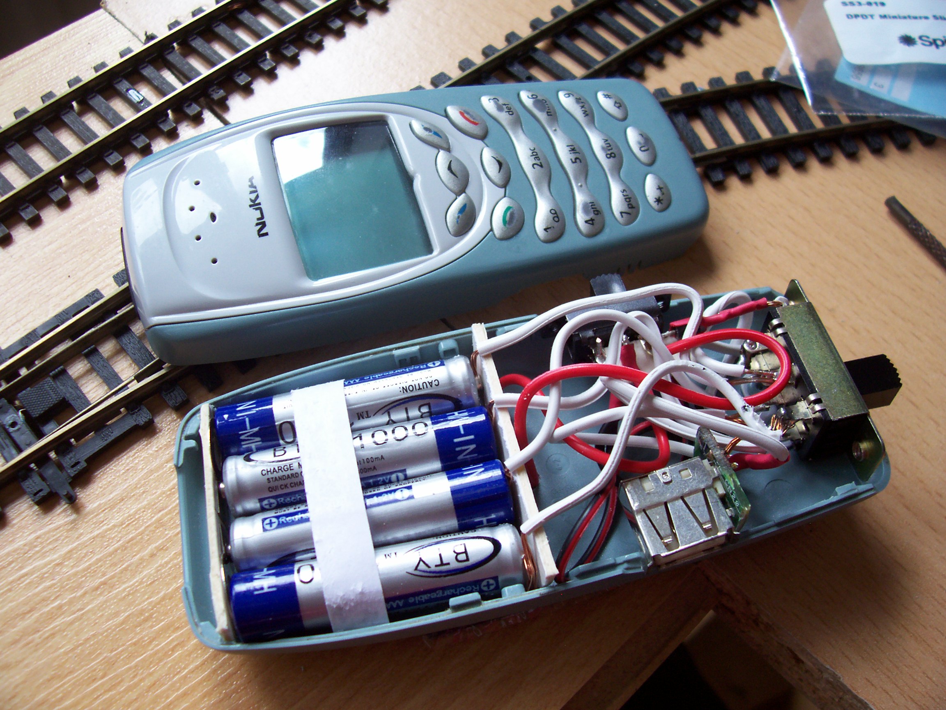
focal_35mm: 34
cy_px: 355
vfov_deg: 41.8
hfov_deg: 54.0
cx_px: 473
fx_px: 929
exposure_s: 1/129
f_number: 2.7
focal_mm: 5.6
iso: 80
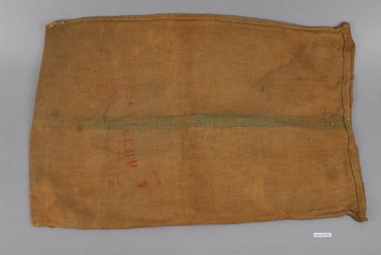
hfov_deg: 37.8
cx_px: 190
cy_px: 128
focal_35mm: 52
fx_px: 557
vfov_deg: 25.8
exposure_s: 1/125
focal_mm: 35
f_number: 20
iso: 100
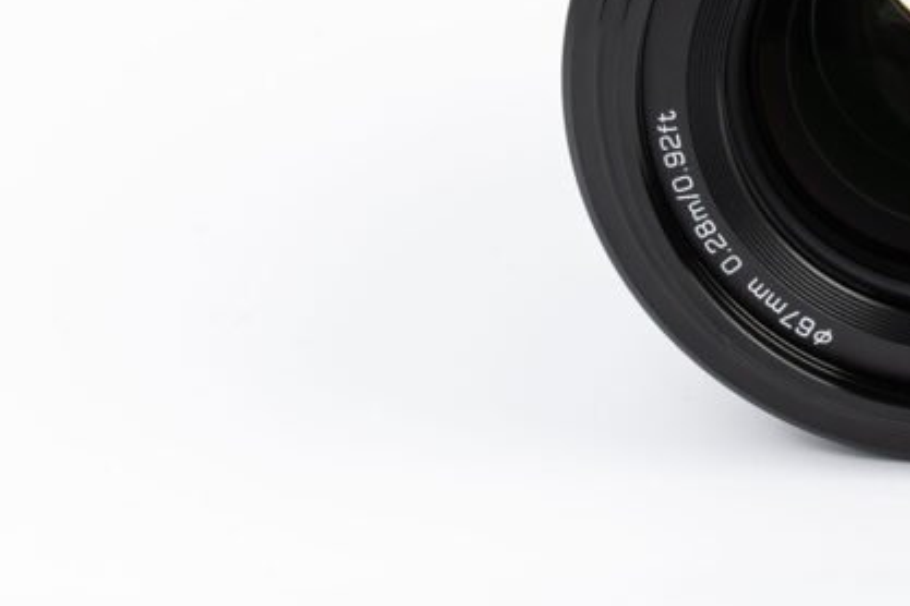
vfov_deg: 4.4
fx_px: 7861
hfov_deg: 6.6
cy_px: -50
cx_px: 978
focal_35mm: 311
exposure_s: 1/100
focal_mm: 108
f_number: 20
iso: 100
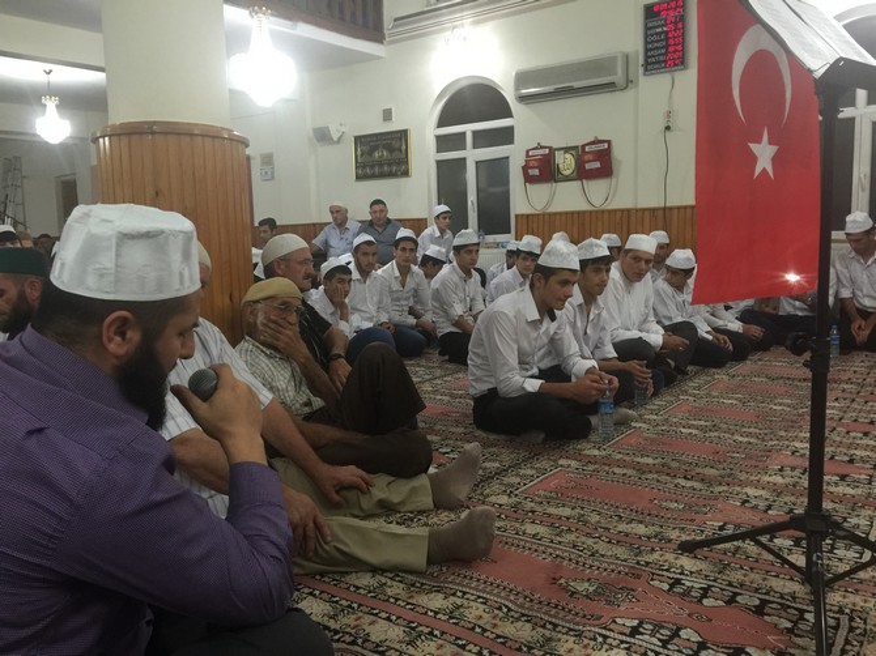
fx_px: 734
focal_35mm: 29
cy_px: 328
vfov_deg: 48.2
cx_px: 438
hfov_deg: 61.7
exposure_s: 1/15
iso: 125
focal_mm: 4.15
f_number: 2.2
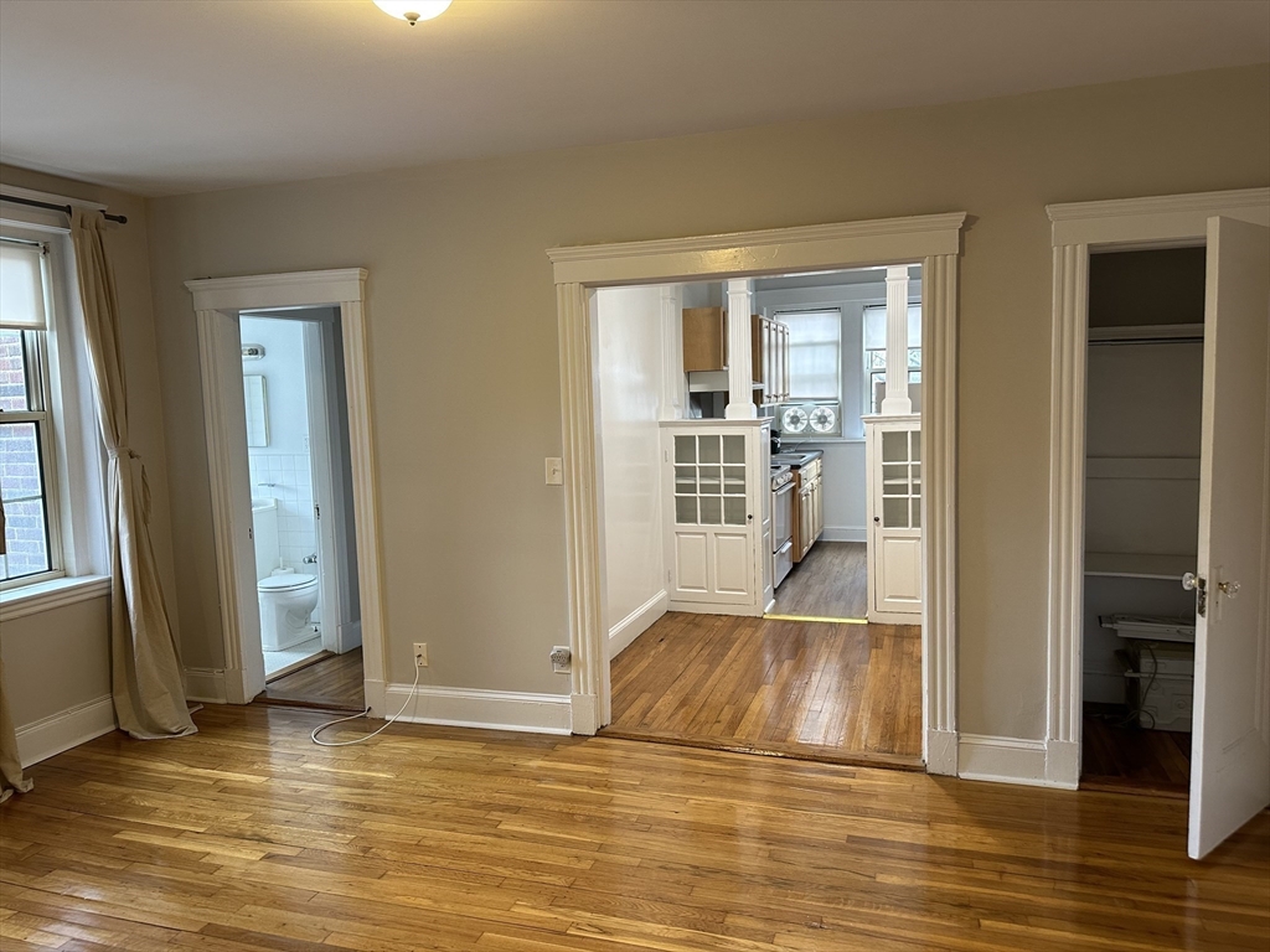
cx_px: 635
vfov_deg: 56.8
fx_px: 881
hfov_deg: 71.6
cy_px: 476
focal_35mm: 24
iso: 200
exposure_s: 1/60
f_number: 1.78
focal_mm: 6.86
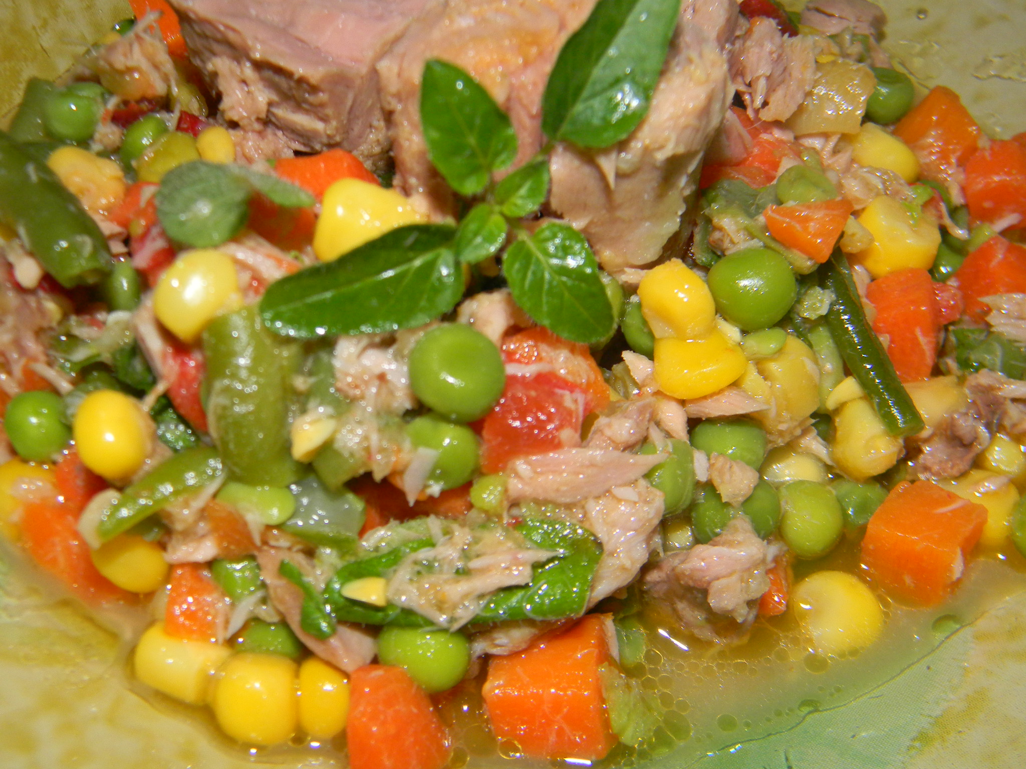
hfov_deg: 40.4
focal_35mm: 47
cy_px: 384
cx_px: 513
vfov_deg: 30.9
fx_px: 1393
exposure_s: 1/30
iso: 200
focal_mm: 8.6
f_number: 7.8
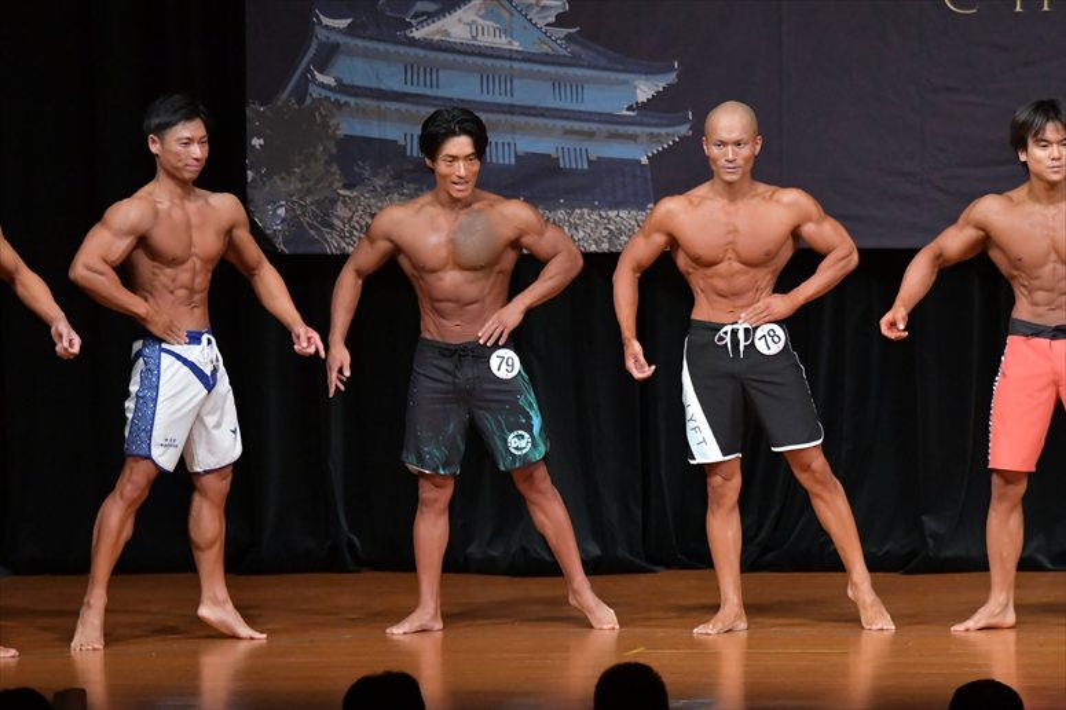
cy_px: 355
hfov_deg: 8.1
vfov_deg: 5.4
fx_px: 7547
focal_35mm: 255
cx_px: 533
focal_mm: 170
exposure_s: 1/400
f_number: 5.6
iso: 5000
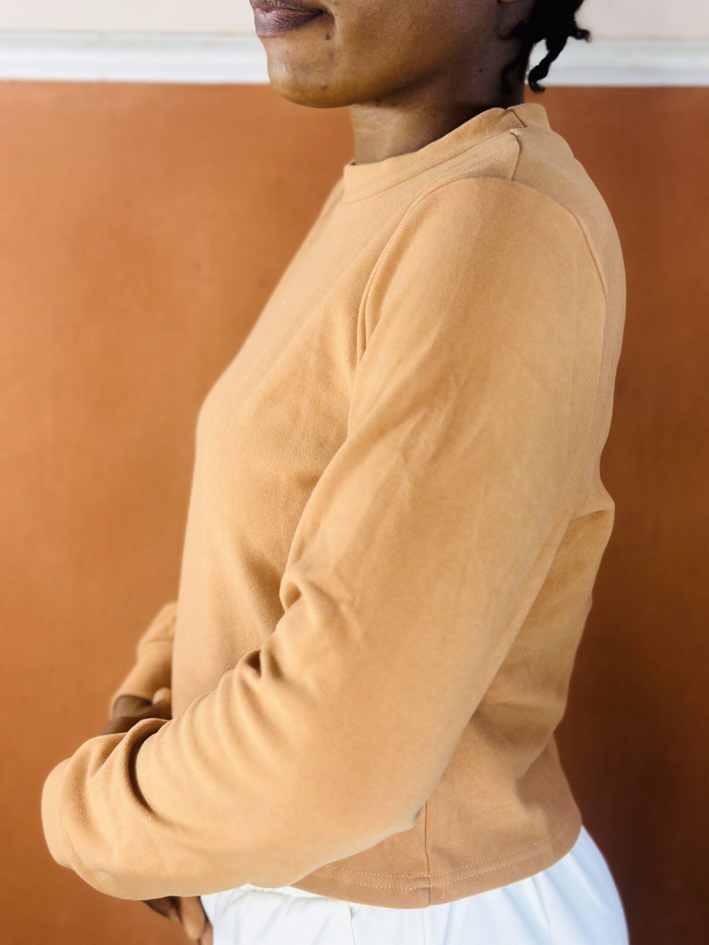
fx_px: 1311
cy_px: 472
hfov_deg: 30.3
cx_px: 354
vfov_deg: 39.7
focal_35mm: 48
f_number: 1.78
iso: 80
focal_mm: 6.86
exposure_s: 1/100
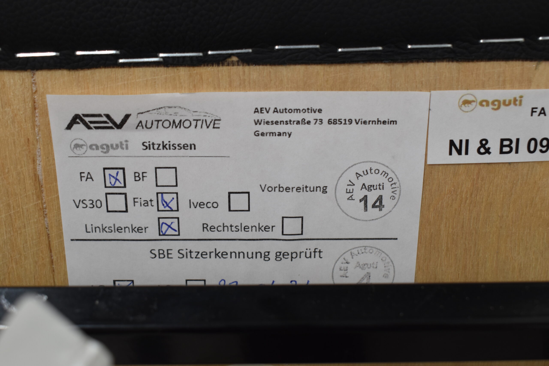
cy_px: 183
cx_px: 274
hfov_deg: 41.1
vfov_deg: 28.1
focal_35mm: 48
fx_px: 732
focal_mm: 32
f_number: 7.1
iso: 400
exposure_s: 1/60
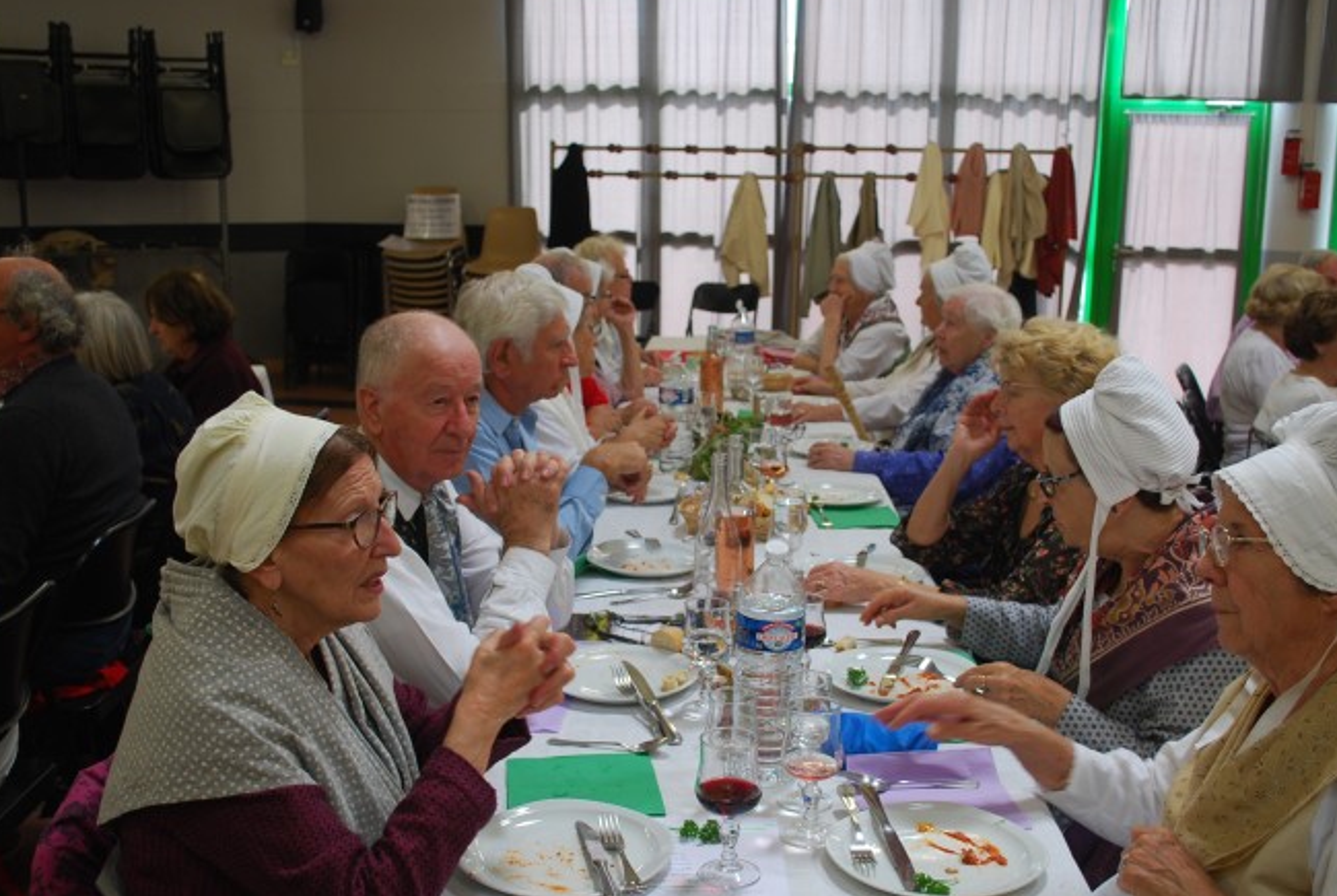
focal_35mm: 37
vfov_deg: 36.1
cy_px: 464
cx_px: 678
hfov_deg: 51.8
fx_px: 1376
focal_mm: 20
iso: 200
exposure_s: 1/60
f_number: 4
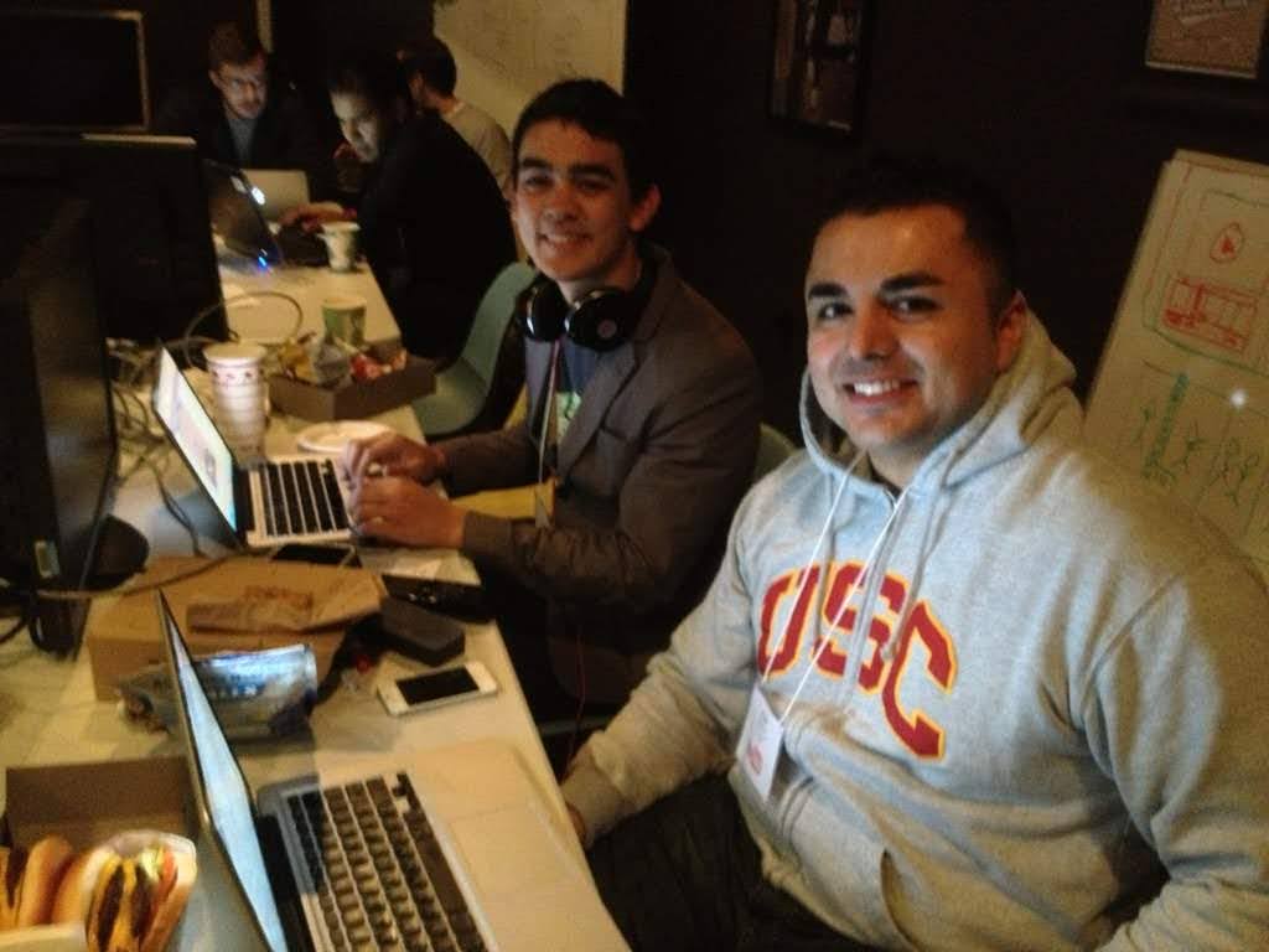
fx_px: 1283
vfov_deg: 40.7
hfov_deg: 52.6
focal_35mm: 35
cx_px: 634
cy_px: 476
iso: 800
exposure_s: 1/15
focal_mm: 4.28
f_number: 2.4
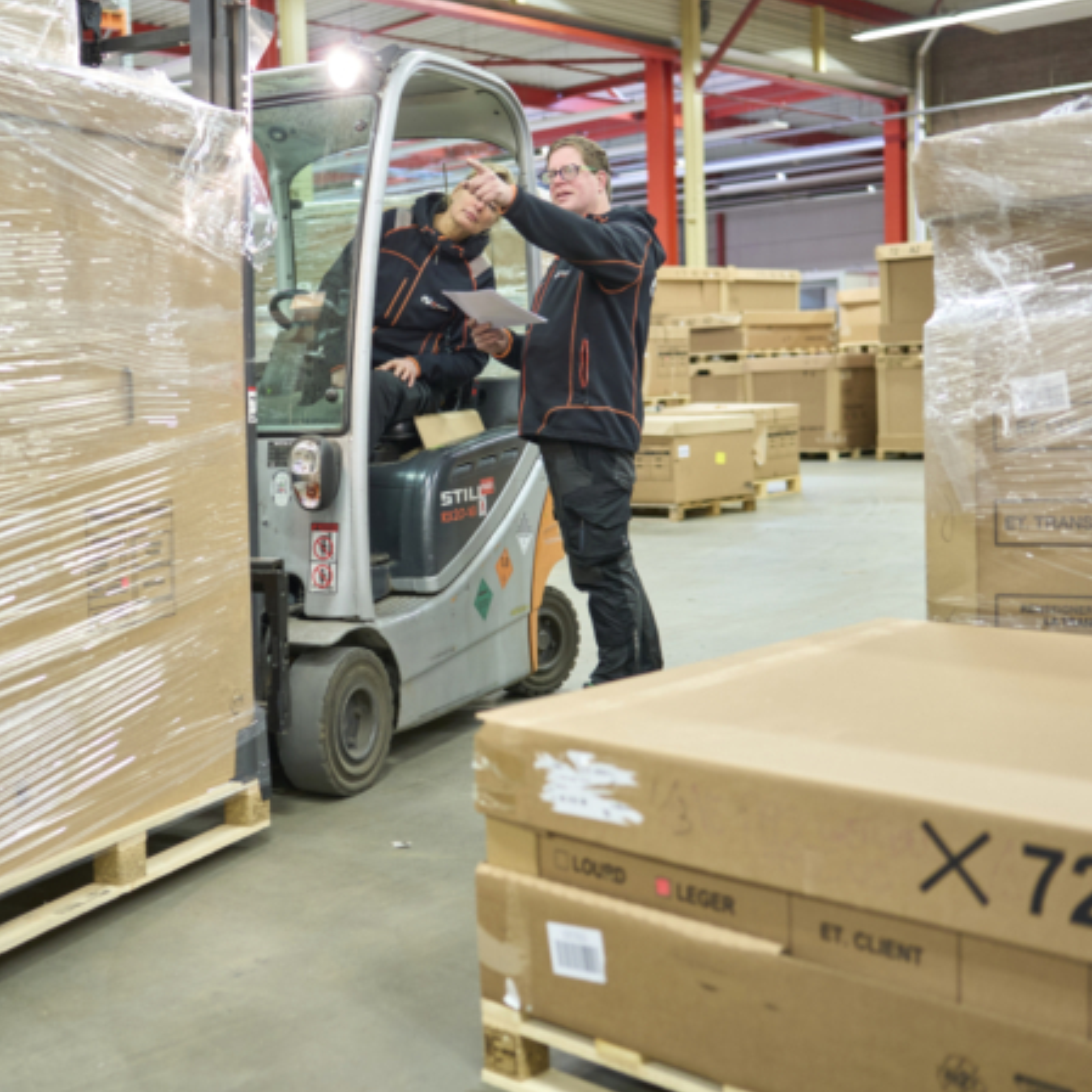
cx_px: 358
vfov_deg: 37.6
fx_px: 1606
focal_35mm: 45
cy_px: 544
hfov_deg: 37.1
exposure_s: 1/60
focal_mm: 35
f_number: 1.8
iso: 800
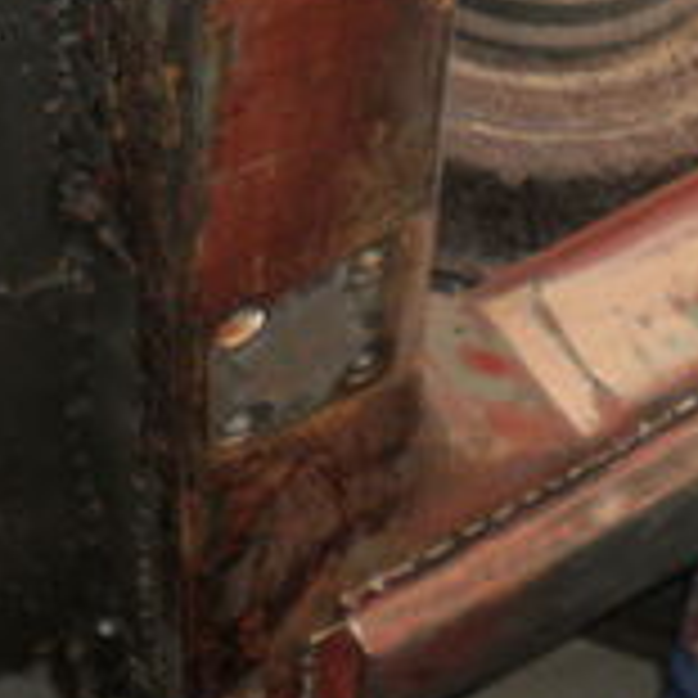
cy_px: -104
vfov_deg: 13.0
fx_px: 2989
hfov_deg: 13.0
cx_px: -122
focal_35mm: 131
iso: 125
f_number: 3.1
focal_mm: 6.3
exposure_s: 1/30
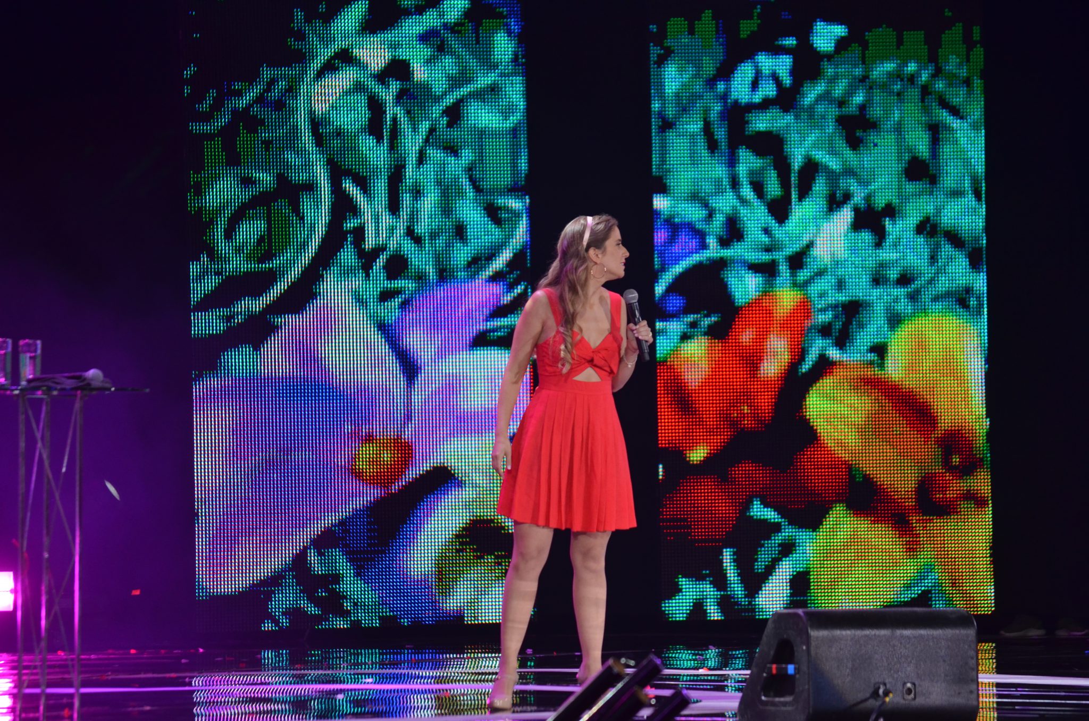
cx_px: 544
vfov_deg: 6.3
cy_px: 360
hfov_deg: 9.5
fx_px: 6565
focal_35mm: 218
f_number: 5
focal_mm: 145
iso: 800
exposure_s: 1/125
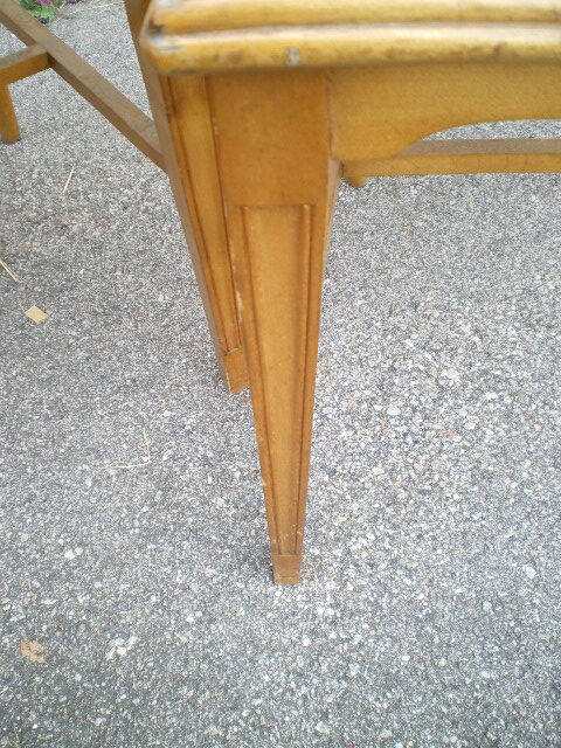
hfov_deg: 39.7
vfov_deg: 51.4
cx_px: 280
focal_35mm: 36
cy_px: 374
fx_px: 778
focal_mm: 6.3
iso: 50
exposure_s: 1/100
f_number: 3.1
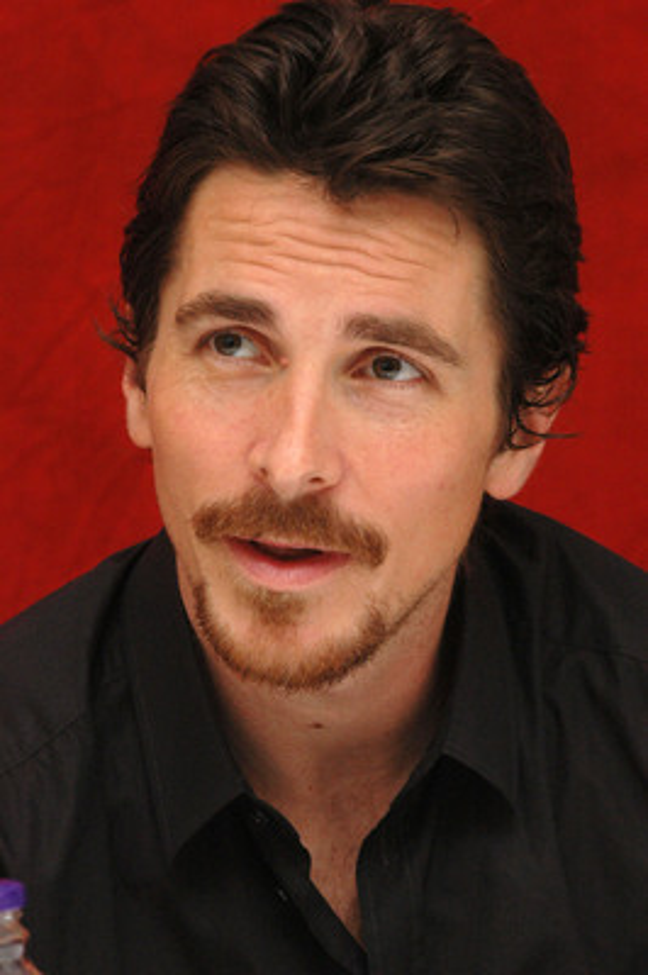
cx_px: 324
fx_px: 5882
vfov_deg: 9.5
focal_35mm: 218
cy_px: 488
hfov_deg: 6.3
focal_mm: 145
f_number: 10
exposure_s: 1/400
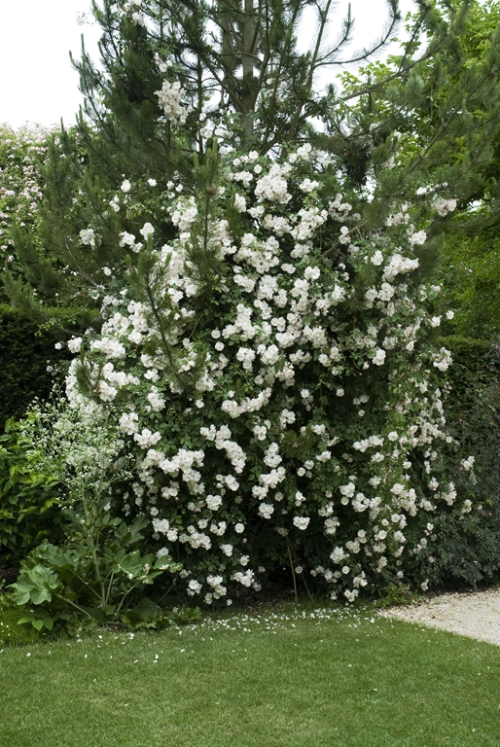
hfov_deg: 30.9
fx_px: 904
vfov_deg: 44.9
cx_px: 250
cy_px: 374
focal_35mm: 44
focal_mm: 29
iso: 200
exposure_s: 1/100
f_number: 10
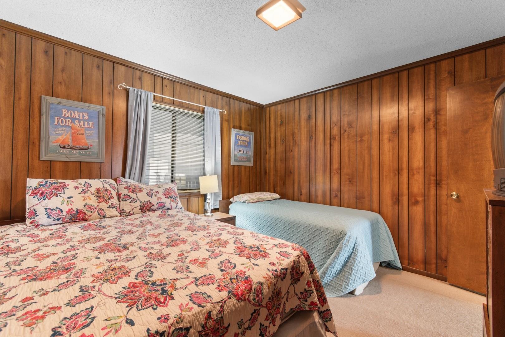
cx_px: 252
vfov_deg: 77.3
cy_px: 168
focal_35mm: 15
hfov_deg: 100.4
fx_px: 210
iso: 100
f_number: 4.5
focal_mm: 10
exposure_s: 6
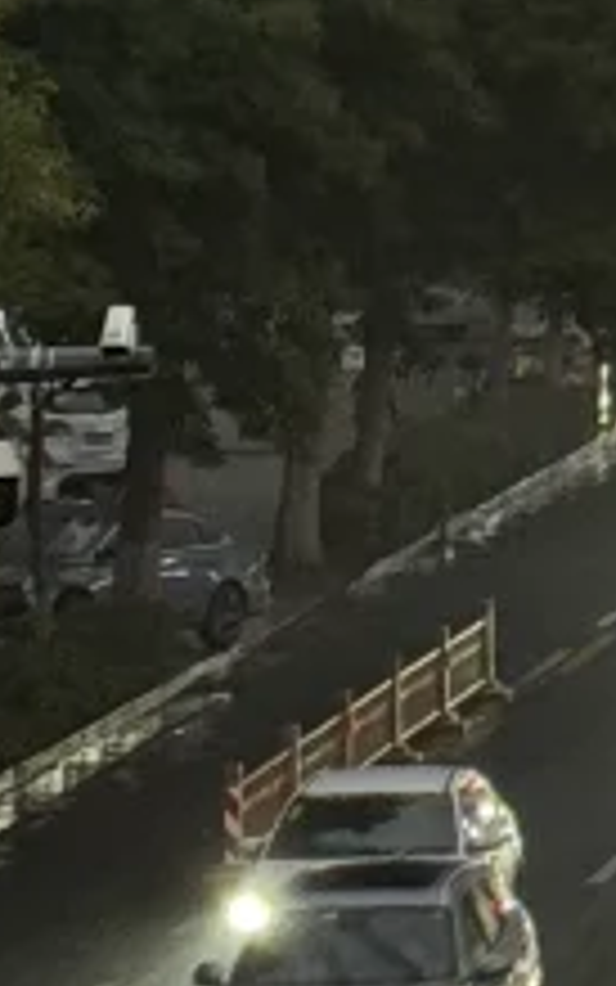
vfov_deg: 6.2
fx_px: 8966
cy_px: -576
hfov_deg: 3.9
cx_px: 1623
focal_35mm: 334
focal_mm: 6.76
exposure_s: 1/33
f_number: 1.78
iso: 200
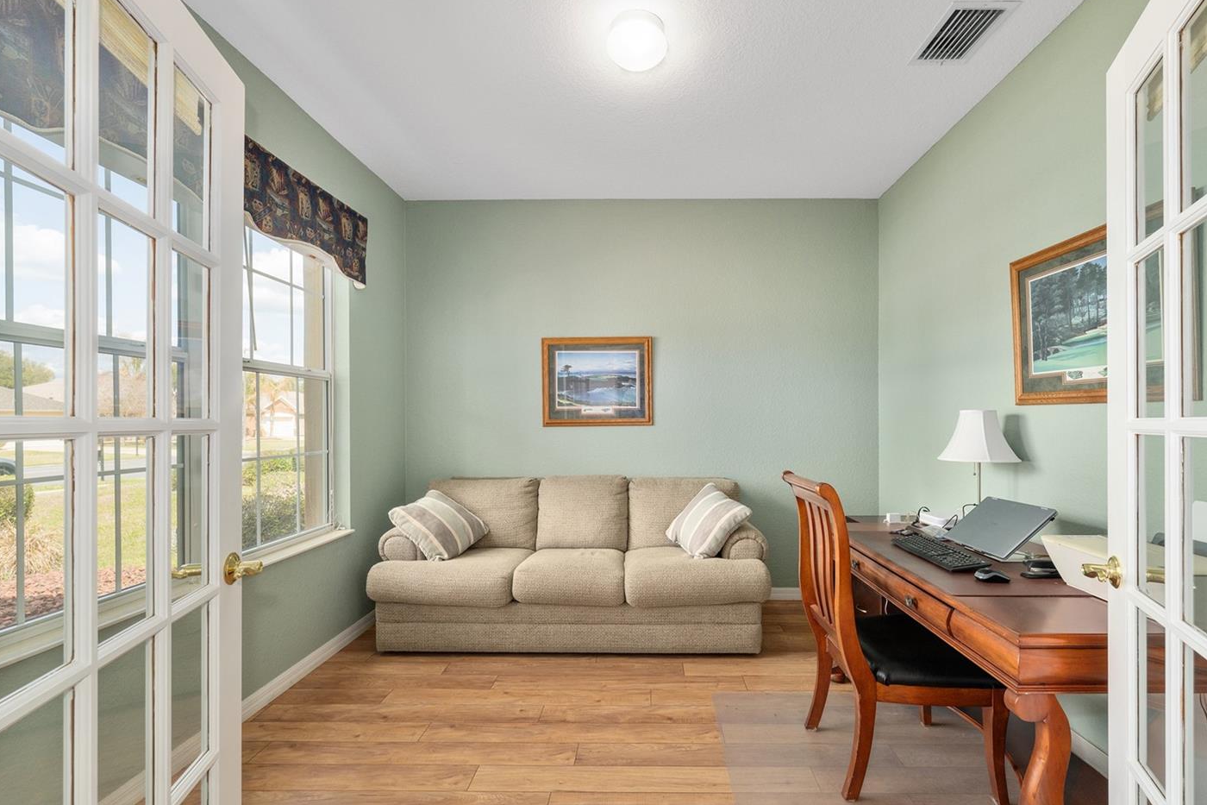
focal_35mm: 16
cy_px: 424
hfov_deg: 96.6
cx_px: 642
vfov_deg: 73.7
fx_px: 536
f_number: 8
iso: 320
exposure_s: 1/15
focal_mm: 14
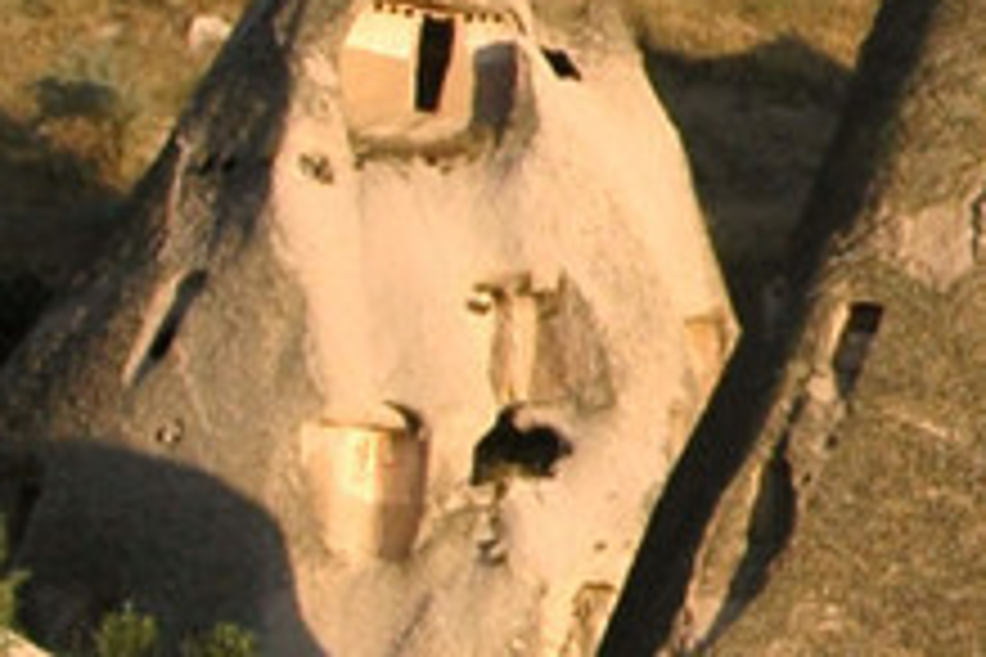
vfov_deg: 5.0
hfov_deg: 6.7
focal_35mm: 274
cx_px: 3206
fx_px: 7494
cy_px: -191
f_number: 9
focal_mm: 25
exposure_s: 1/320
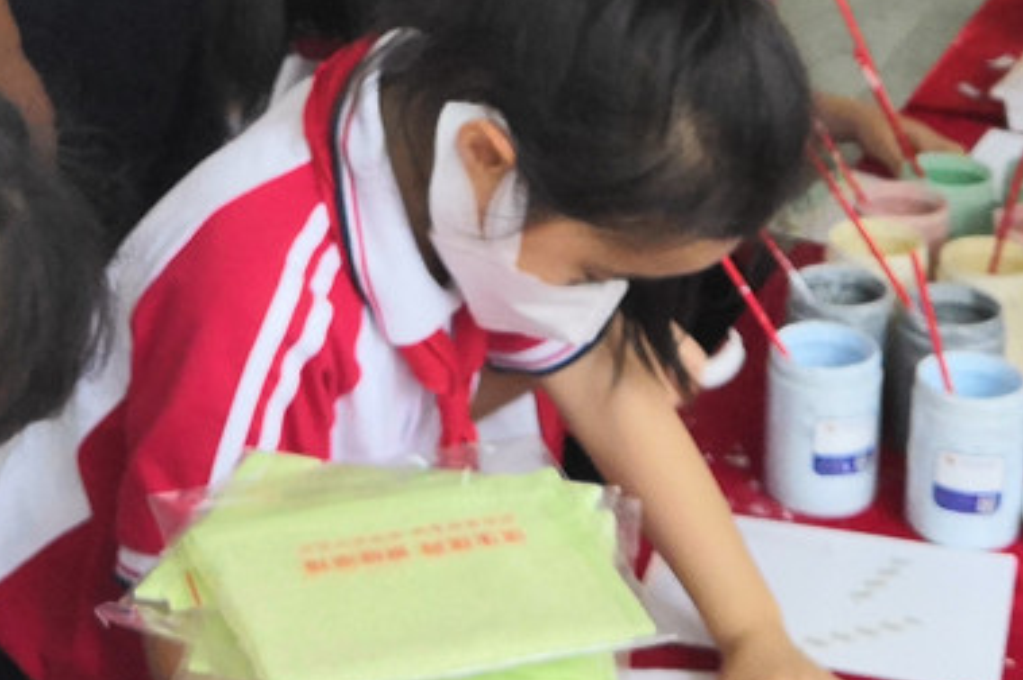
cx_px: 418
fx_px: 2527
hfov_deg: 22.9
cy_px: -248
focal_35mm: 89
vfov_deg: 14.6
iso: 250
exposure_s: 1/100
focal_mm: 3.95
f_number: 1.8
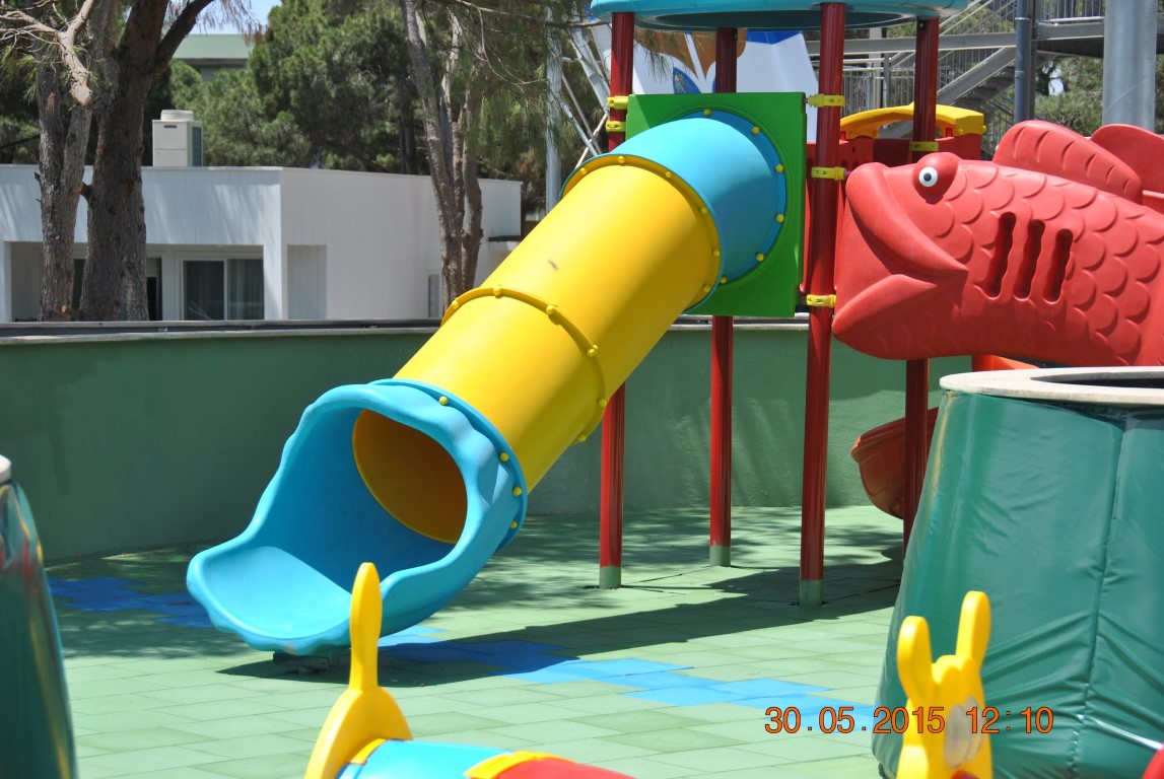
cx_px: 582
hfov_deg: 21.9
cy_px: 390
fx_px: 3011
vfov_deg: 14.7
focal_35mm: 93
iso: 110
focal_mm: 62
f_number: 5.6
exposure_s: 1/500
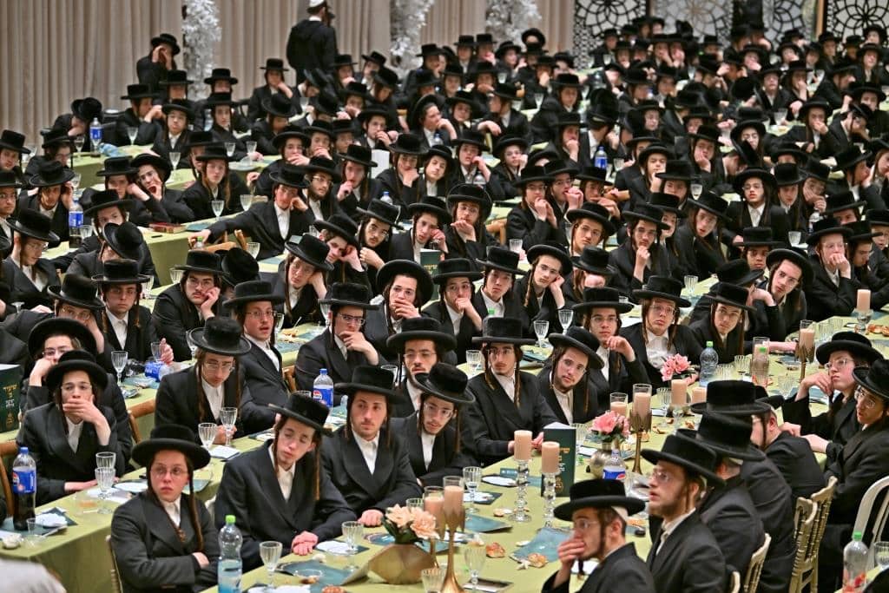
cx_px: 444
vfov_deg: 13.4
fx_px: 2519
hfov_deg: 20.0
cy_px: 296
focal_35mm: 102
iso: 400
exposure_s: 1/160
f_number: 2.8
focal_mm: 102
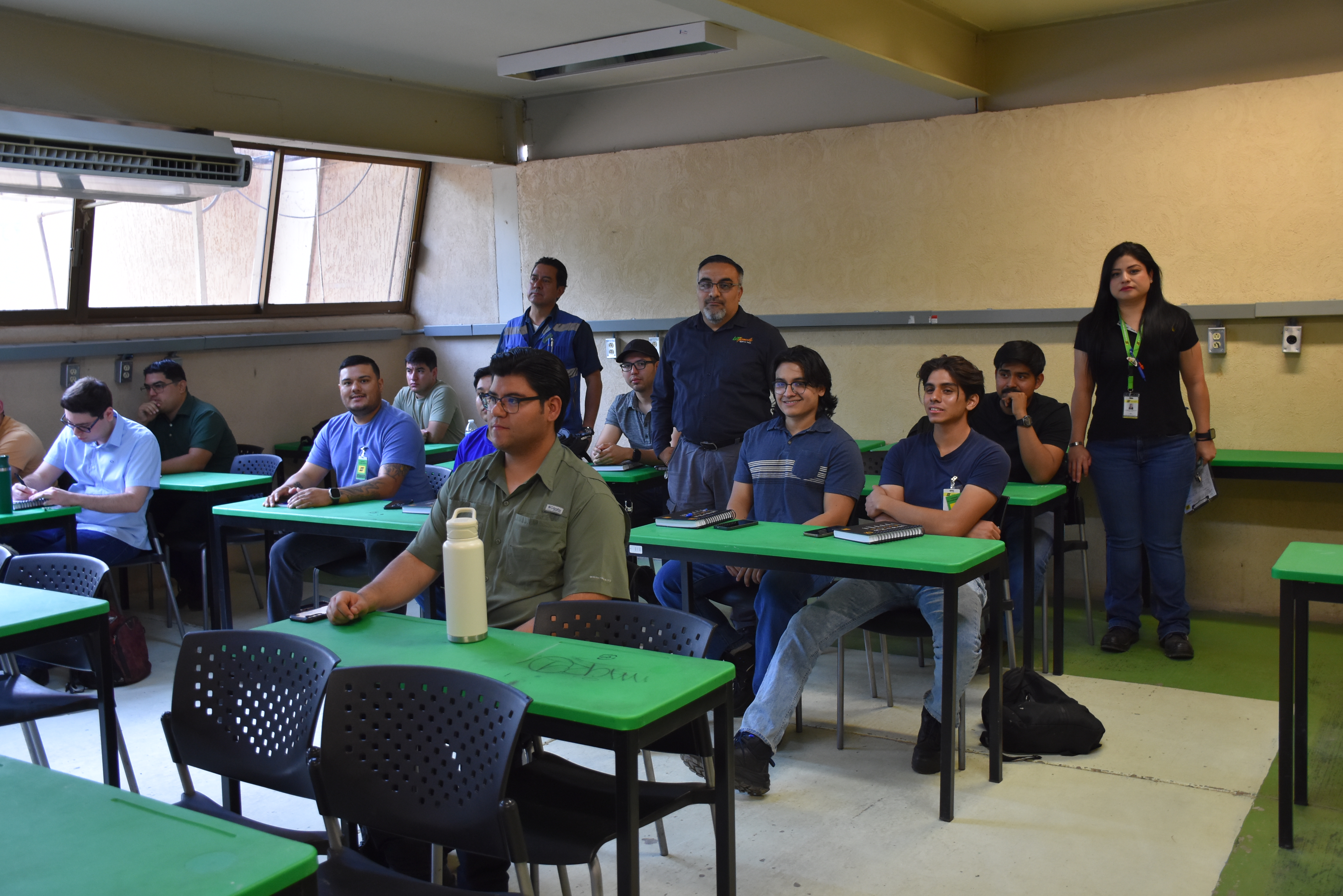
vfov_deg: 38.4
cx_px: 672
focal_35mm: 34
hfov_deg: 55.1
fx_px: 1287
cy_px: 448
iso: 800
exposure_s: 1/80
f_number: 4.5
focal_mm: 23
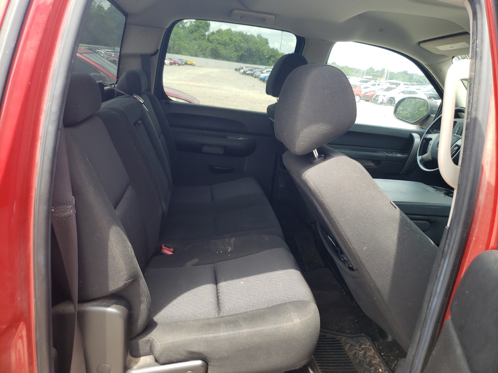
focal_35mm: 26
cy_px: 186
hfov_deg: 67.3
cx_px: 249
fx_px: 374
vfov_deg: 53.1
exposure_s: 1/323
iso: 50
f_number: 1.5
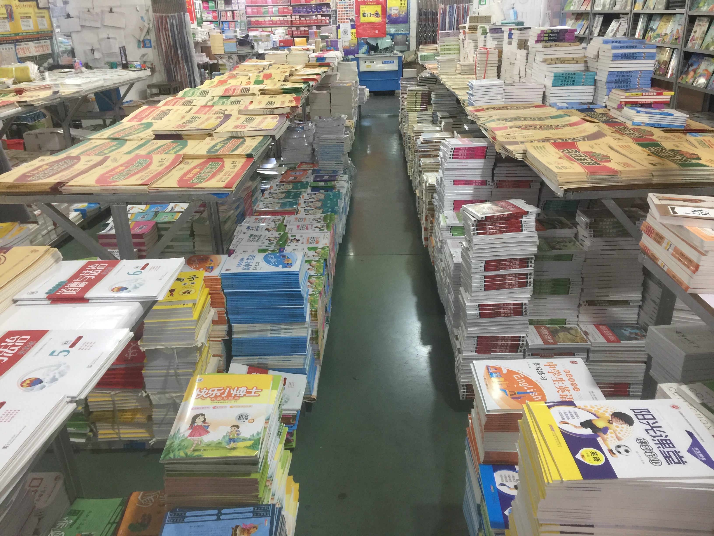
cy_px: 268
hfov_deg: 61.7
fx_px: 598
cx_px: 357
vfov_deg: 48.2
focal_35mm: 29
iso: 80
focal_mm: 4.15
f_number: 2.2
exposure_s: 1/17
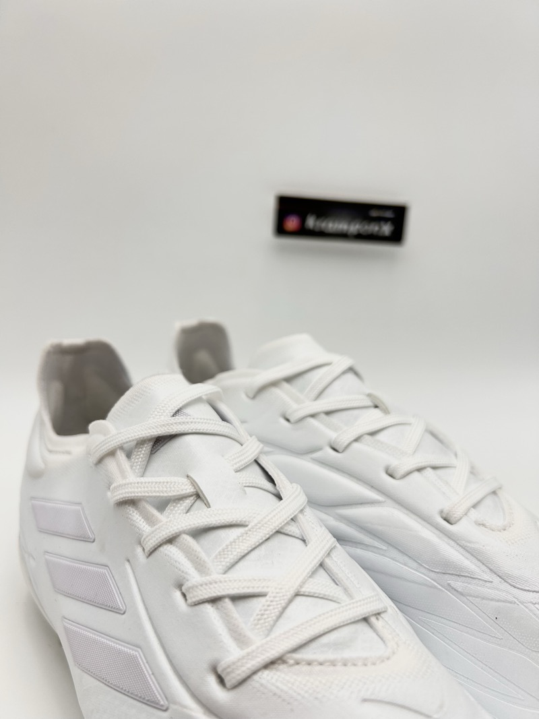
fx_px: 540
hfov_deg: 53.1
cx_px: 270
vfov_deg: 67.3
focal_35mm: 26
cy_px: 360
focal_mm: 5.7
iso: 50
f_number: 1.5
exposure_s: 1/493
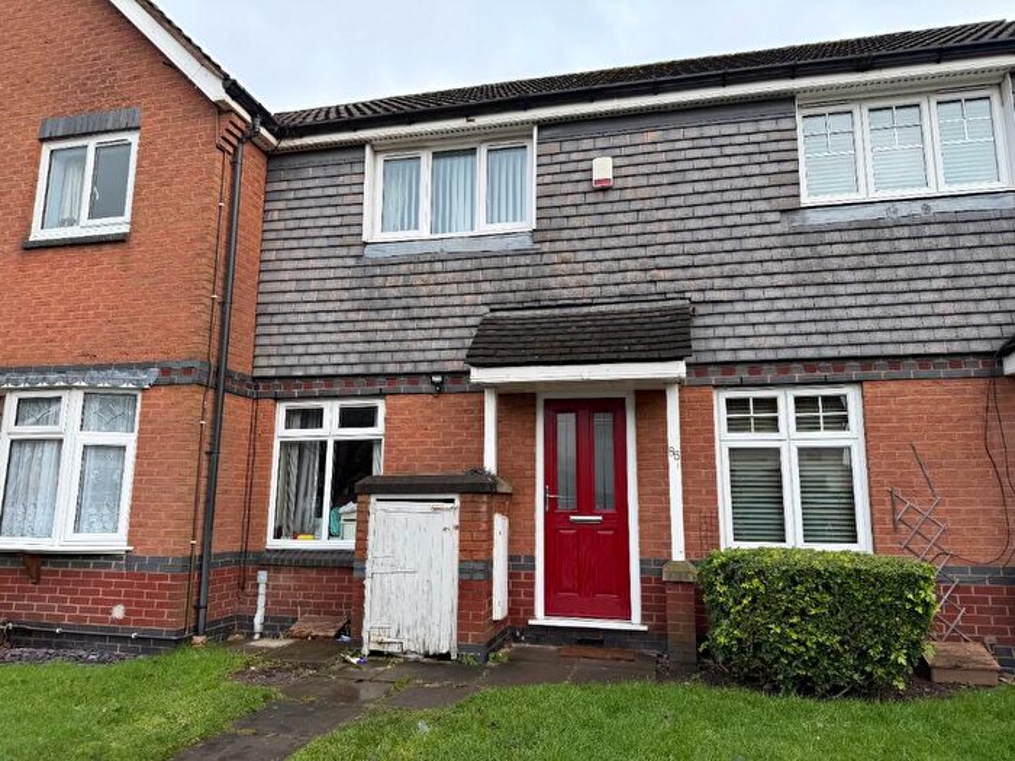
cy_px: 380
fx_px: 704
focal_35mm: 24
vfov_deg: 56.8
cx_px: 508
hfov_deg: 71.6
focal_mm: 6.76
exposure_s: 1/728
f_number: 1.78
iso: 80
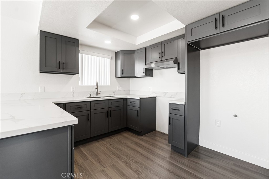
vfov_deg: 77.3
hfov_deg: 100.4
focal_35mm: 15
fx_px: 112
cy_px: 90
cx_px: 134
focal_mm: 10
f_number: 7.1
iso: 320
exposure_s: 1/15
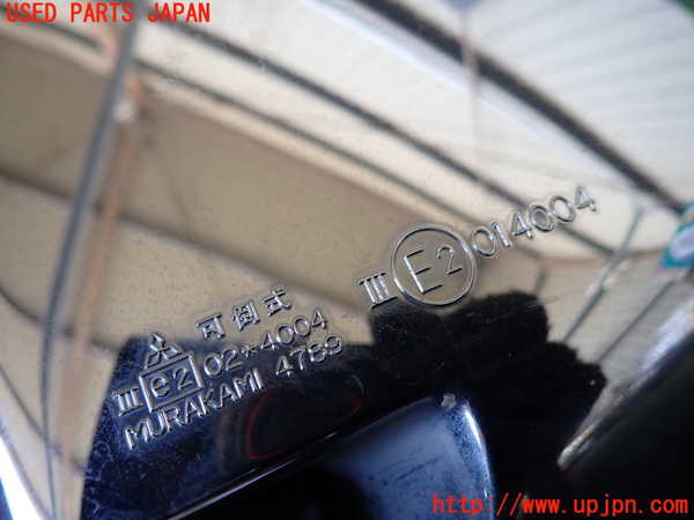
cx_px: 347
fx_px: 501
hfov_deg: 69.4
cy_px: 260
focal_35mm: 25
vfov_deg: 54.9
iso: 100
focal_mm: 4.5
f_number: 2
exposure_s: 1/80
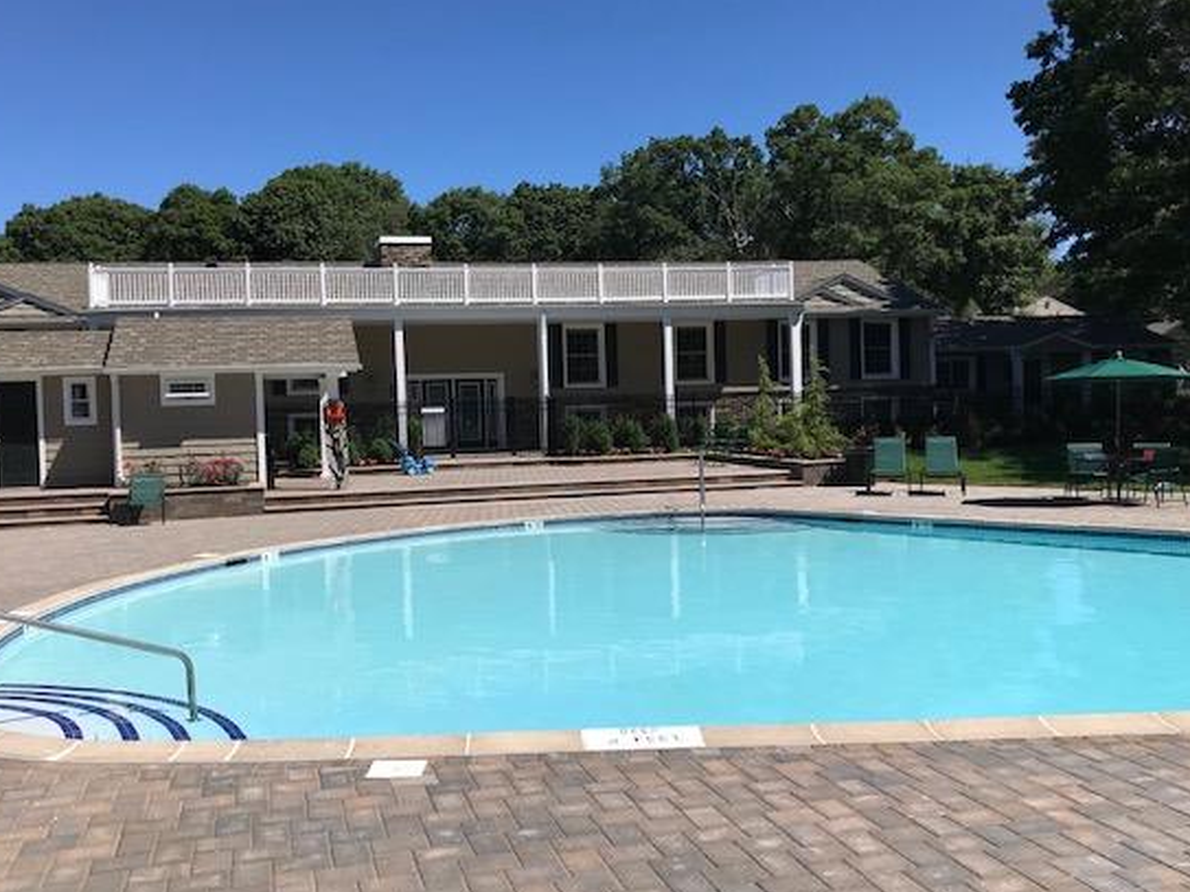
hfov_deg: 55.2
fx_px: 1134
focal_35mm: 33
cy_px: 449
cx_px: 530
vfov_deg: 42.9
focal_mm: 3.99
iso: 20
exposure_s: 1/3690
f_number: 1.8
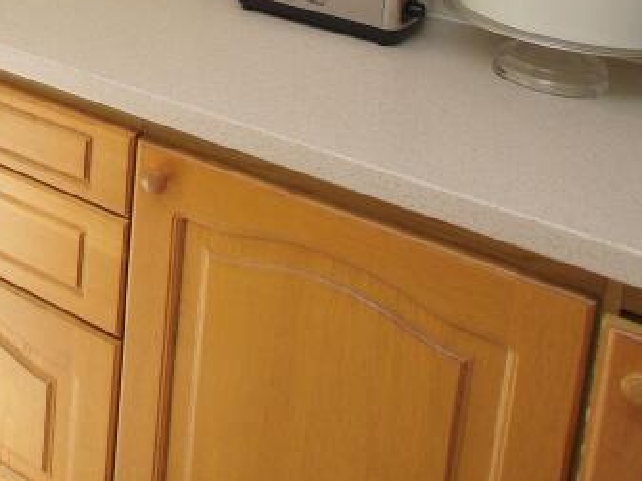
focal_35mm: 55
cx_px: -232
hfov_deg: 27.8
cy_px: -207
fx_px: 1020
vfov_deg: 22.5
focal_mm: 9
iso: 100
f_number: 4.5
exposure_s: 1/100
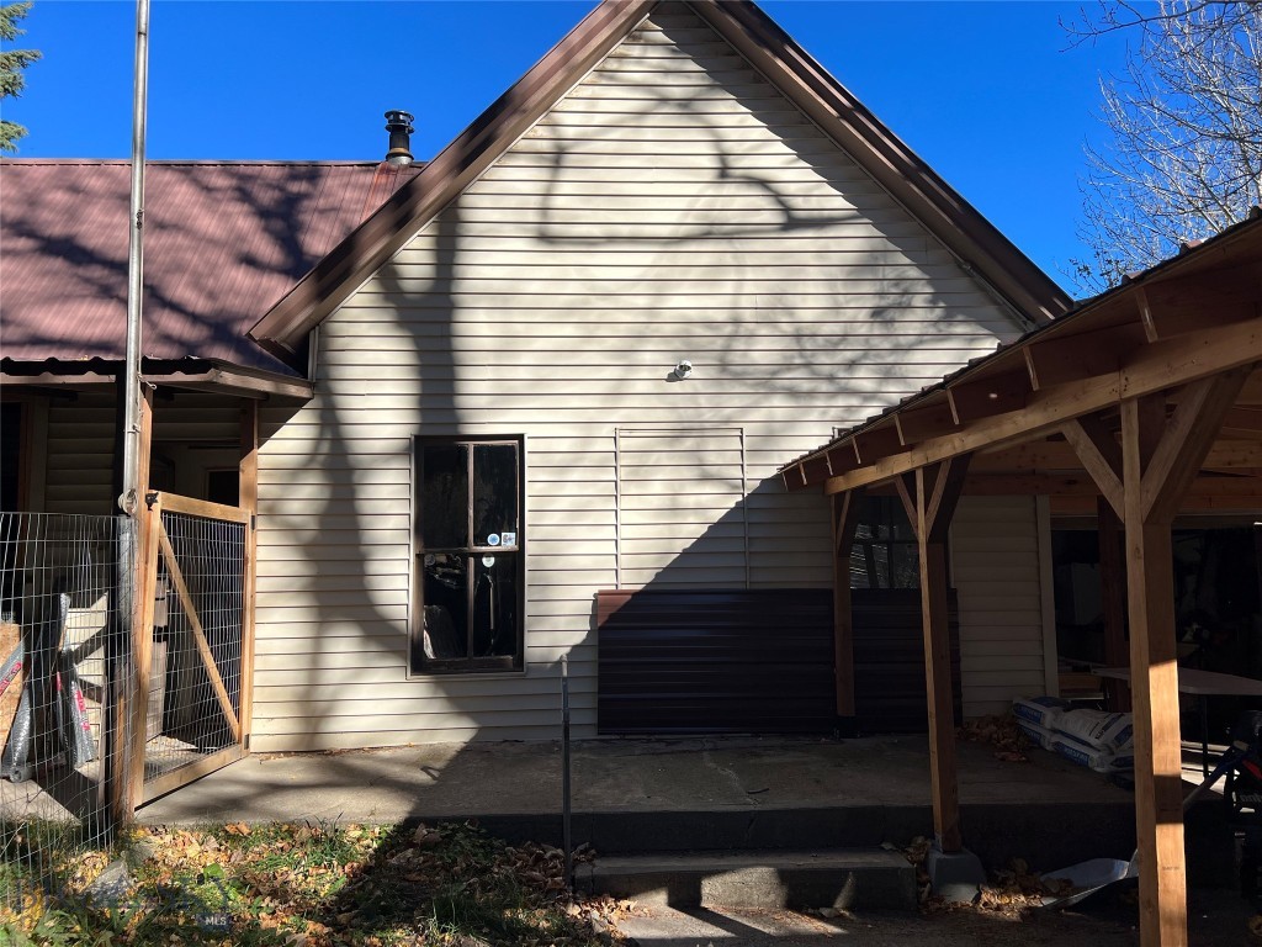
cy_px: 474
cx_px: 631
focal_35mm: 26
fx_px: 948
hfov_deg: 67.3
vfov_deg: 53.1
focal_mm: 5.7
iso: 50
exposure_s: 1/3704
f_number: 1.5
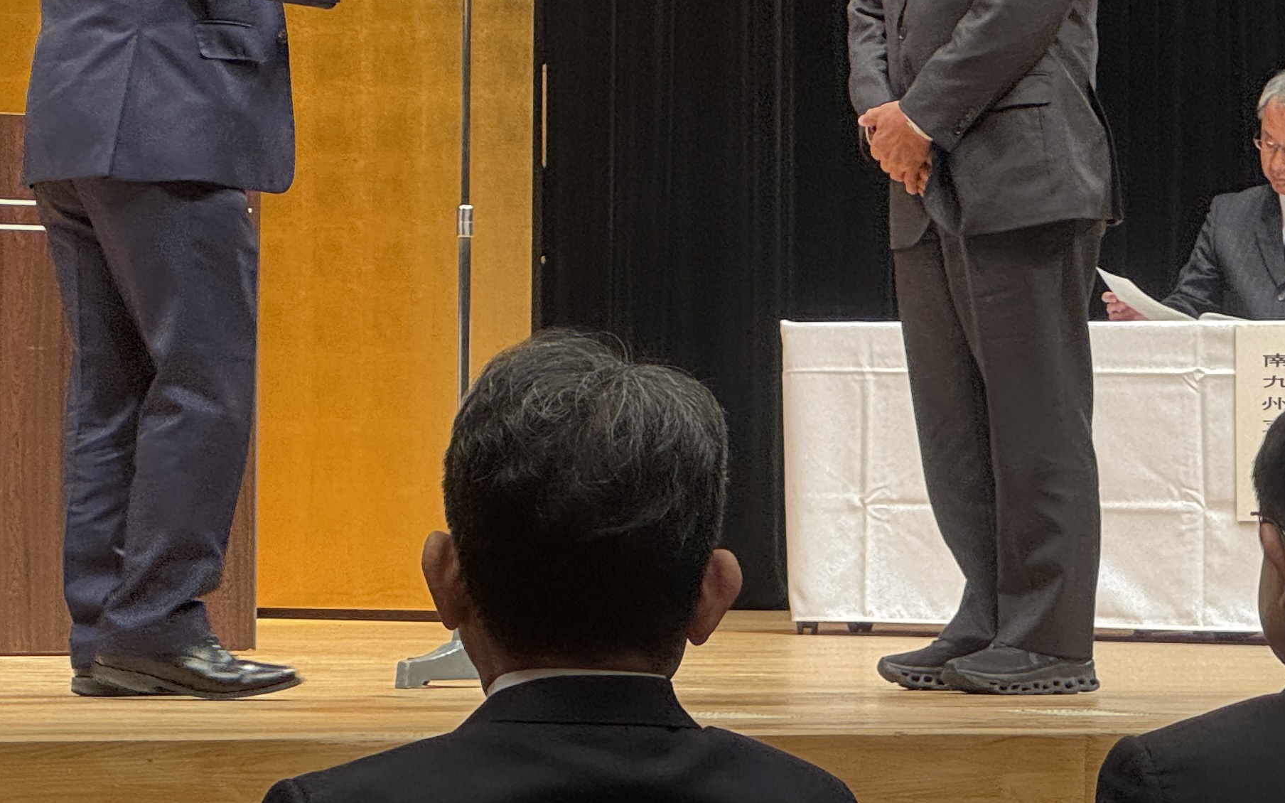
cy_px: 43
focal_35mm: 182
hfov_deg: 11.5
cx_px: 420
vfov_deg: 7.2
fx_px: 6374
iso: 250
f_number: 2.8
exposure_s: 1/60
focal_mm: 9
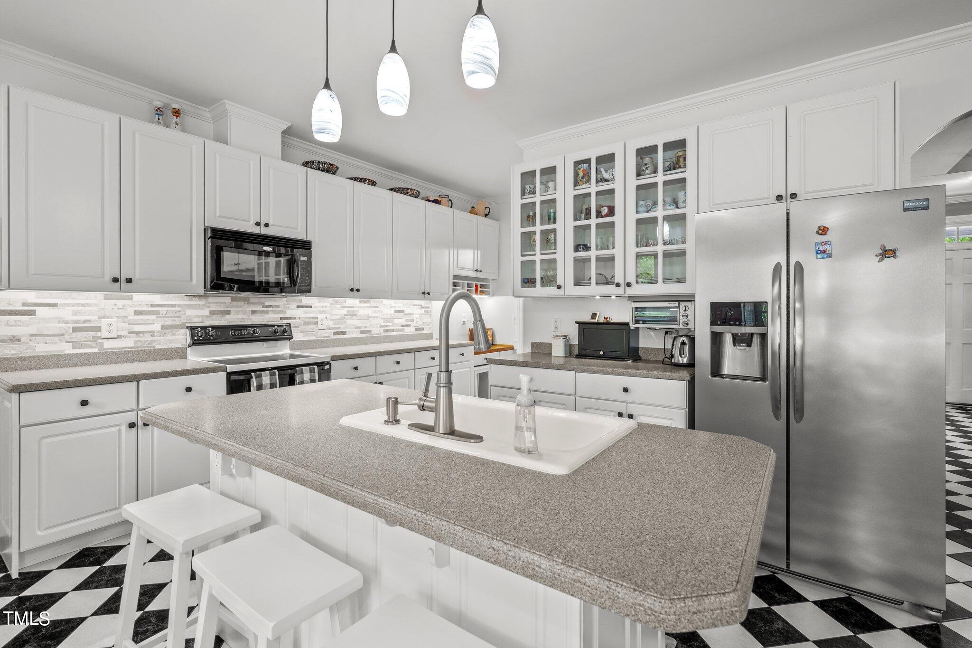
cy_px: 324
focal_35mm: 16
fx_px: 432
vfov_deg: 73.7
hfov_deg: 96.7
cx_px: 486
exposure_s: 1/1.43
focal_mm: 16
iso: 400
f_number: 8
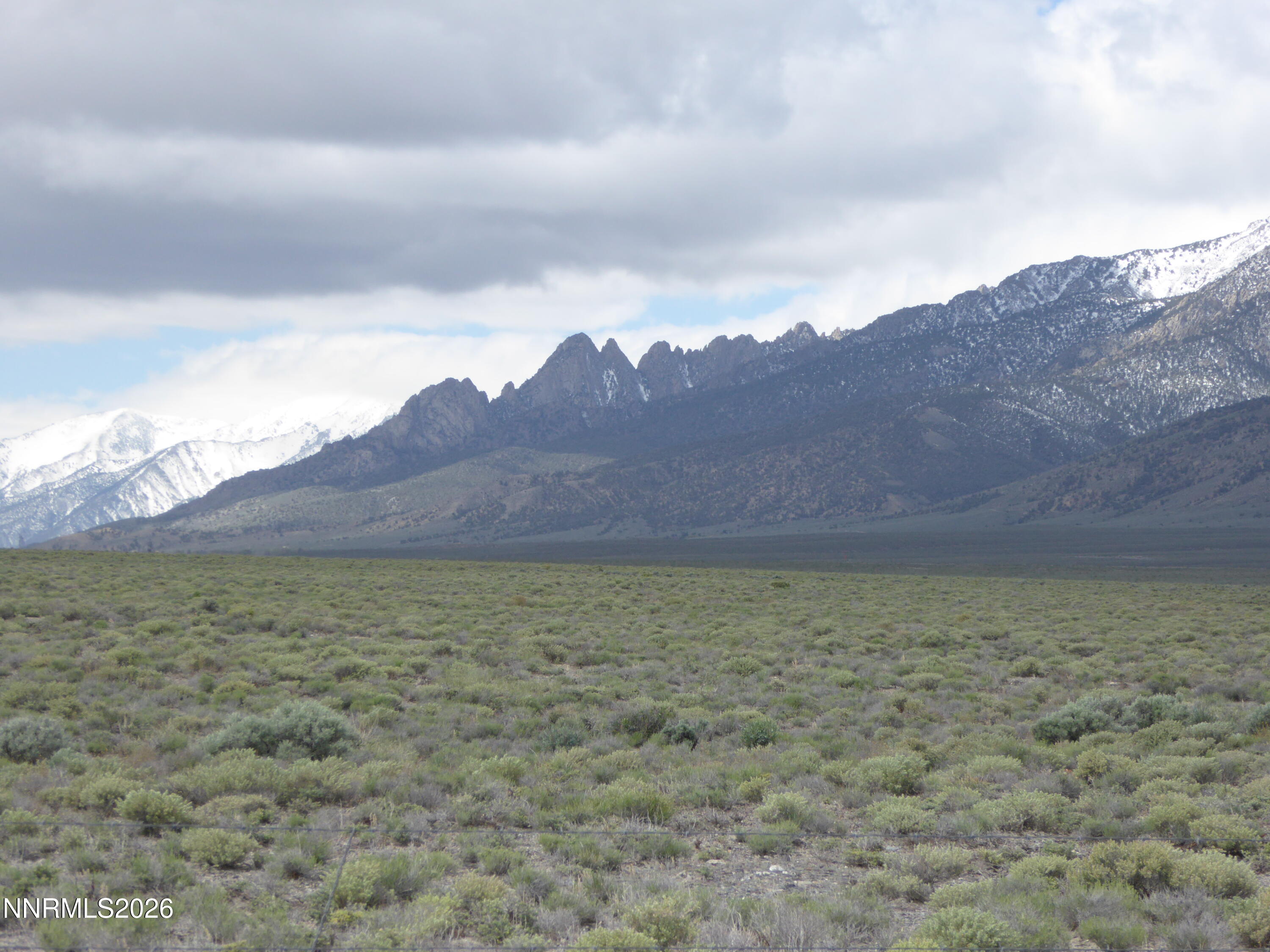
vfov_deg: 11.0
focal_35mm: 135
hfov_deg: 14.6
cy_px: 476
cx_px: 635
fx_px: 4953
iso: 100
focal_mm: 24.2
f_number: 5.3
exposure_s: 1/500
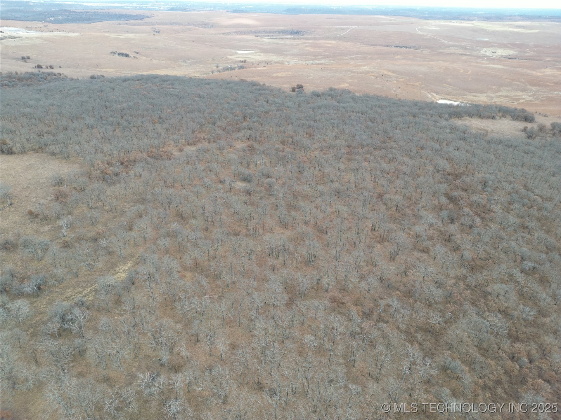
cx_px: 280
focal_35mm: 24
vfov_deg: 56.8
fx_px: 389
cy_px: 210
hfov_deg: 71.6
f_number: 1.7
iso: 100
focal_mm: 6.72
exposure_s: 1/350
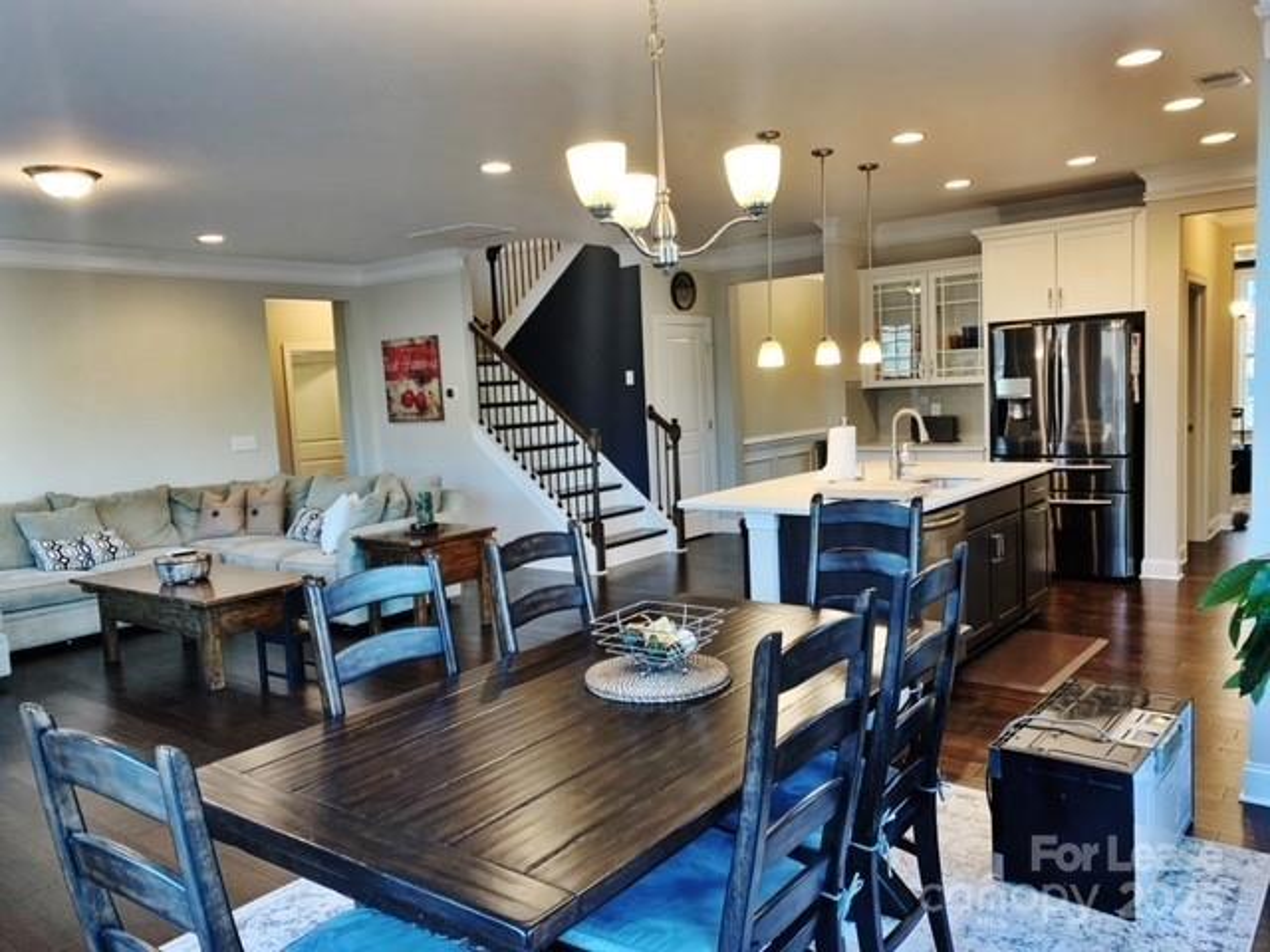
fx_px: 954
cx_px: 635
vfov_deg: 53.1
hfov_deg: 67.3
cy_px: 476
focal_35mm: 26
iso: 160
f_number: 1.8
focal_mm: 4.25
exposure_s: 1/60
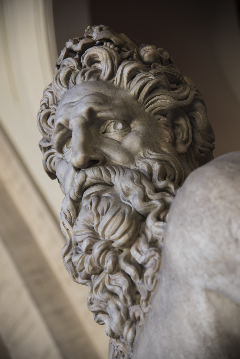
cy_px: 180
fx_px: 749
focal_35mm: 75
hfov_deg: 18.2
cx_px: 120
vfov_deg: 27.0
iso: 250
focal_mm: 75
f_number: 4
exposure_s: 1/100
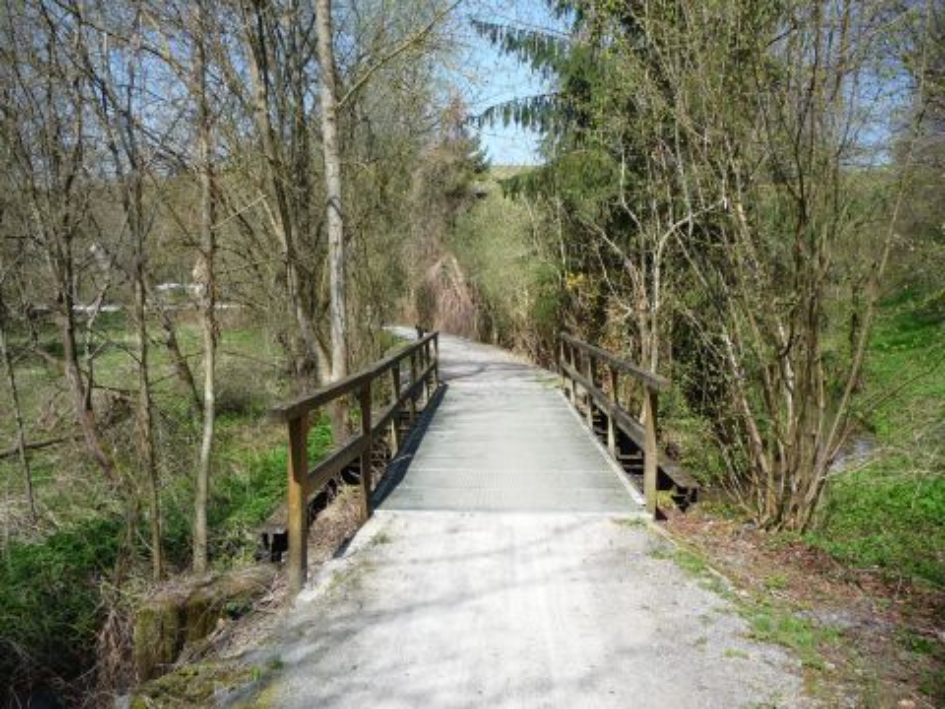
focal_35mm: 32
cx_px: 472
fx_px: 874
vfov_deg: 44.2
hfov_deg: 56.8
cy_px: 354
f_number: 4
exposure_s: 1/400
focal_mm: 5.2
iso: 100
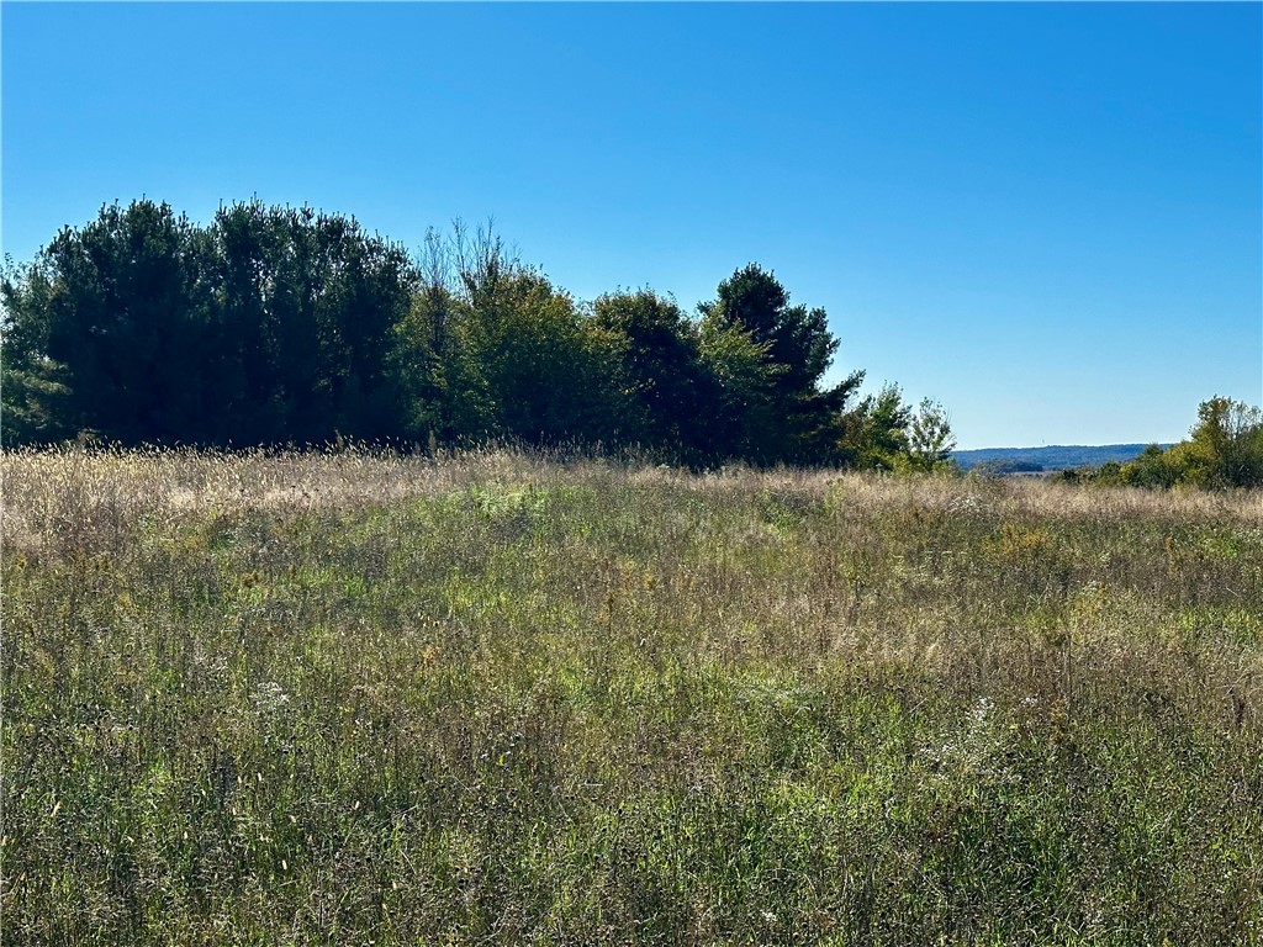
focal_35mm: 48
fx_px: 1751
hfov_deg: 39.7
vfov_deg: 30.3
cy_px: 474
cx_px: 632
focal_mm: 6.86
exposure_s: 1/5556
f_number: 1.78
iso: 64
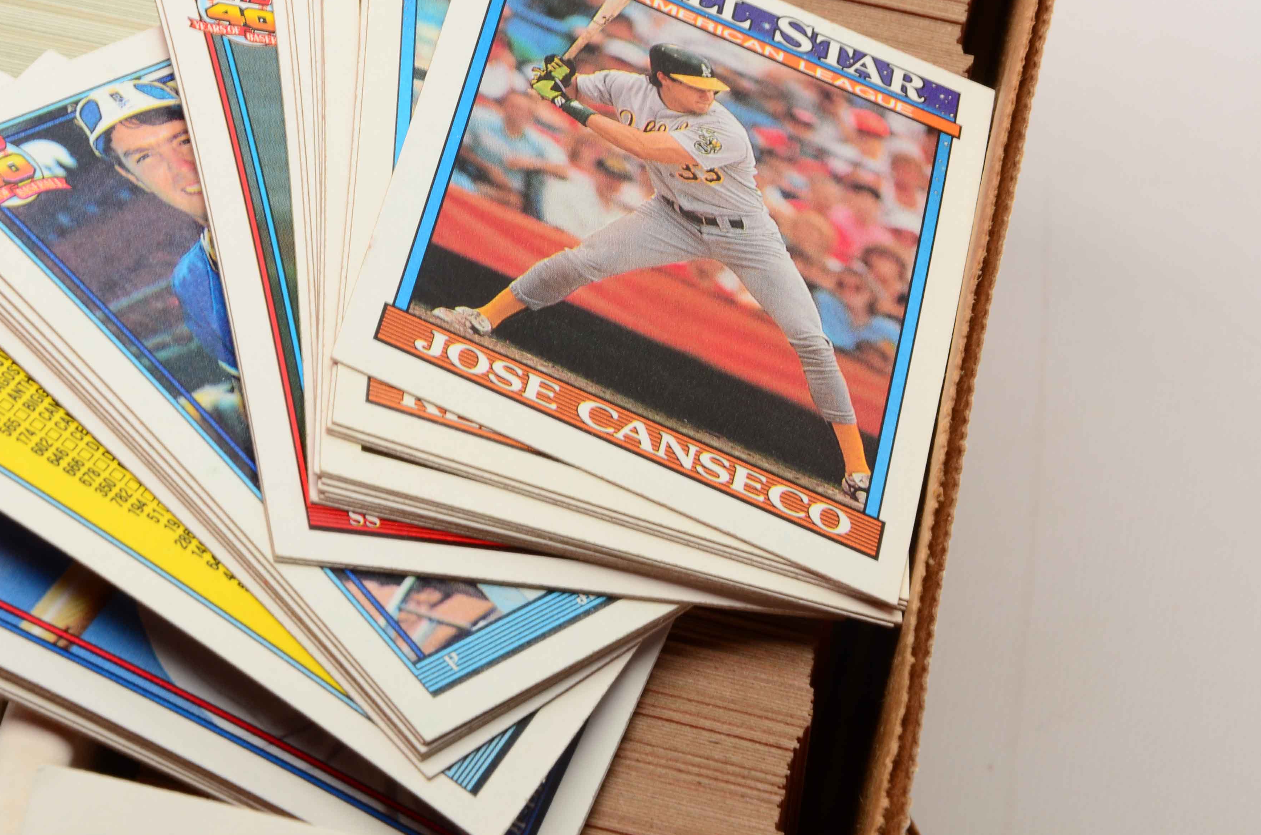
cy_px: 258
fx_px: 5837
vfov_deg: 8.2
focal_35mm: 167
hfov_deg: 12.3
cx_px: 454
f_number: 20
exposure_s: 1/160
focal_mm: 80
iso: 200
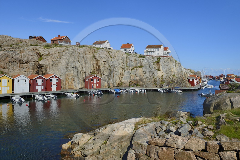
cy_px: 80
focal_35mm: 24
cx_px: 120
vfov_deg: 53.1
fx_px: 160
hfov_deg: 73.8
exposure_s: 1/250
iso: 200
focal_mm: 24
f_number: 13
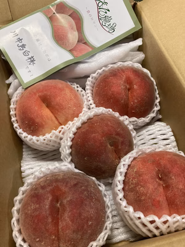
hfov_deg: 49.7
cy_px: 124
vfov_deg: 63.4
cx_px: 92
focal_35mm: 28
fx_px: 200
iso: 160
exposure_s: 1/60
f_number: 1.8
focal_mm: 3.99
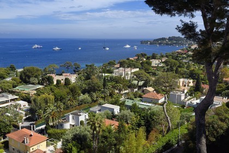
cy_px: 76
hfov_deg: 54.4
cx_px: 114
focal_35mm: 35
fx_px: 223
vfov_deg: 37.9
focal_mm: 35
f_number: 10
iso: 200
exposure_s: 1/400
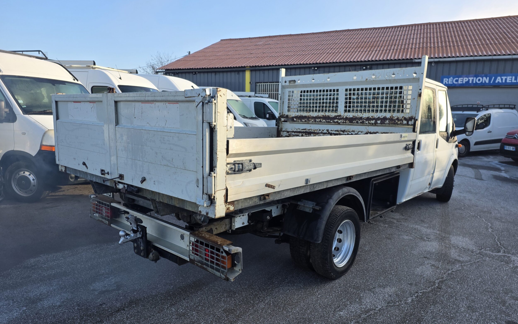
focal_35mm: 25
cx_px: 262
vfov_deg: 49.2
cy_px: 179
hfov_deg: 72.6
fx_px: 353
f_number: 1.7
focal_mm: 6.25
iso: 80
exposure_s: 1/1794
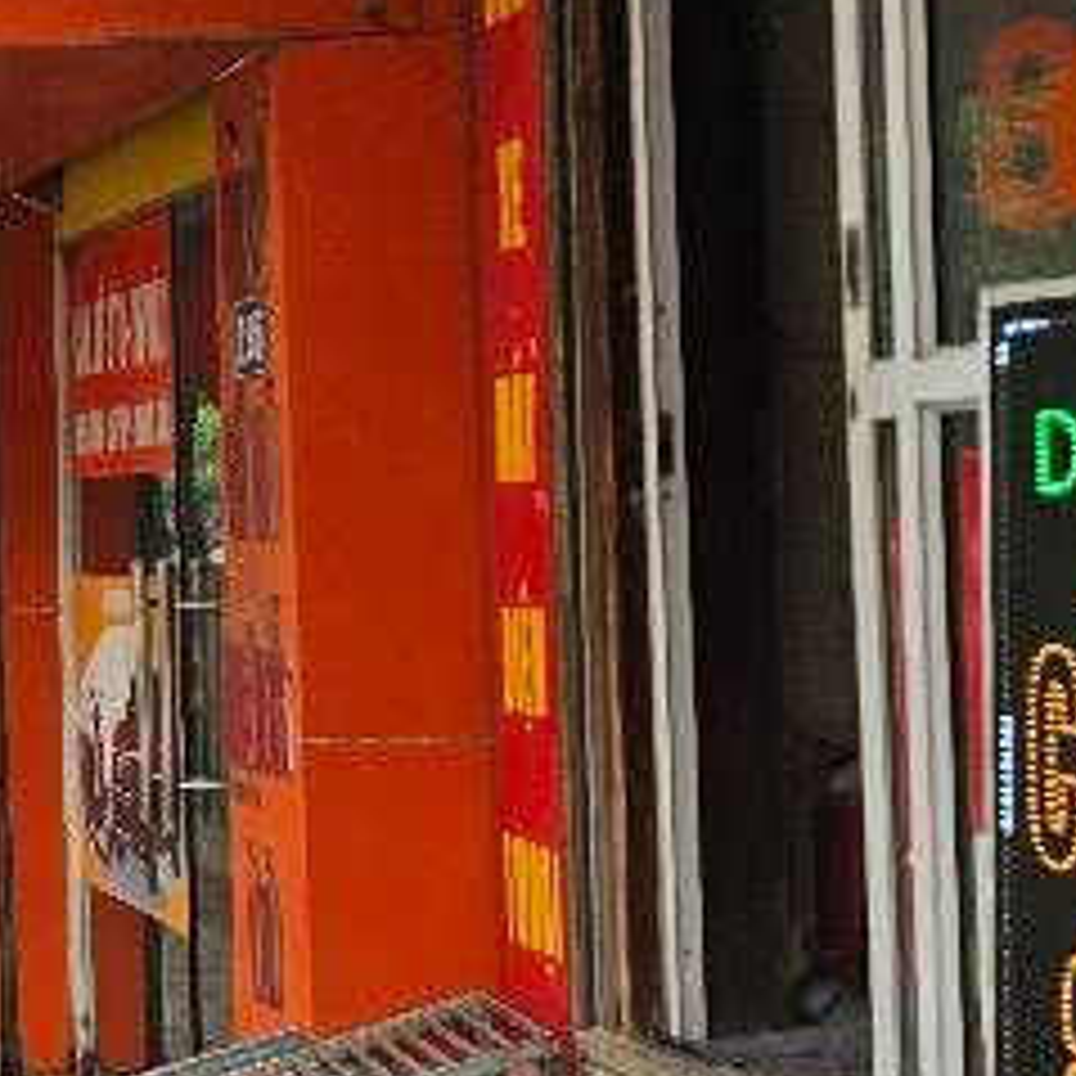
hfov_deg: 16.6
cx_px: -873
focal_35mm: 87
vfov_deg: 19.9
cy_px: 446
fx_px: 3060
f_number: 1.7
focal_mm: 6.3
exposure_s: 1/111
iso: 10
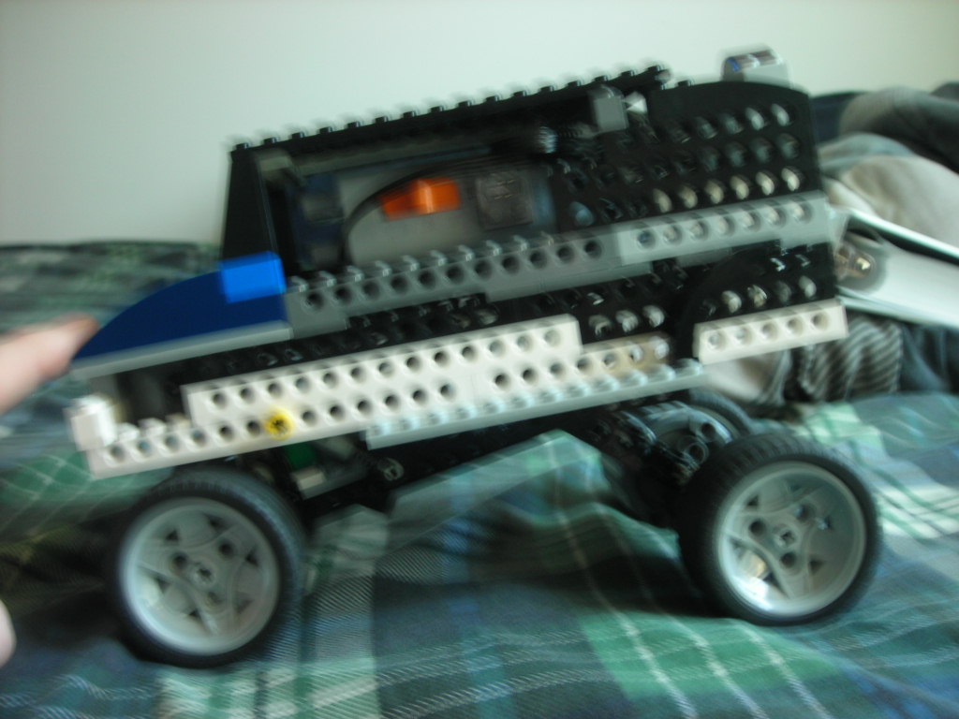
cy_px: 360
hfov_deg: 45.8
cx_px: 480
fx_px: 1136
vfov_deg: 35.1
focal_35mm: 41
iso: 50
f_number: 3.3
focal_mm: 6.8
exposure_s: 1/4.8
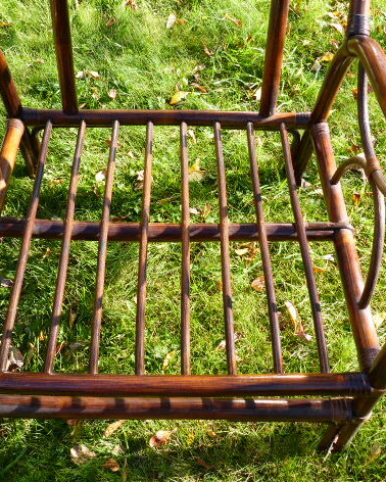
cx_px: 176
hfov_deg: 36.5
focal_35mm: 41
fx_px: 585
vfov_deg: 44.8
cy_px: 238
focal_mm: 5.6
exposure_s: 1/200
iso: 100
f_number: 4
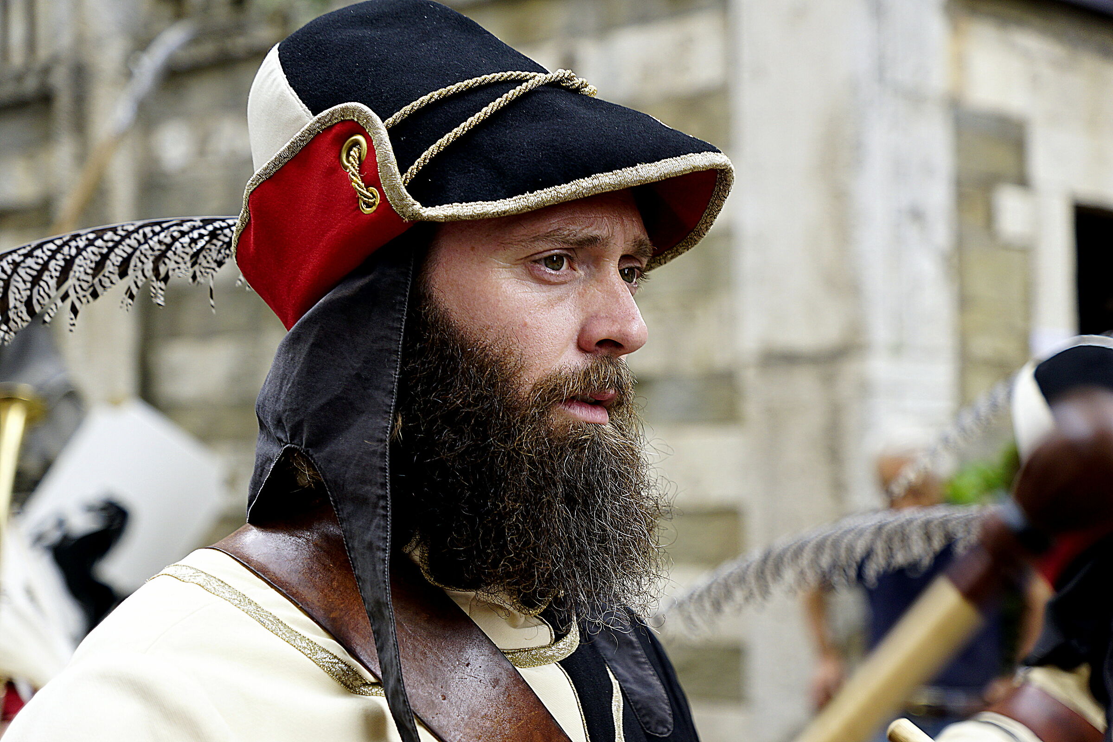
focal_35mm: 75
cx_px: 556
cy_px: 371
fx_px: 2319
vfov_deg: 18.2
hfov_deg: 27.0
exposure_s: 1/250
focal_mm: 50
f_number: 2.8
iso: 200
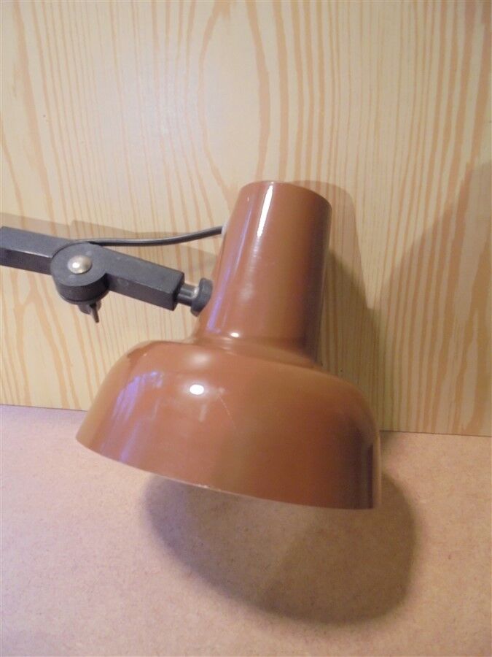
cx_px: 246
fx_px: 493
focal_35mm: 26
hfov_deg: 53.1
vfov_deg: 67.3
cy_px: 328
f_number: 3.5
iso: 400
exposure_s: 1/10
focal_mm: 4.6
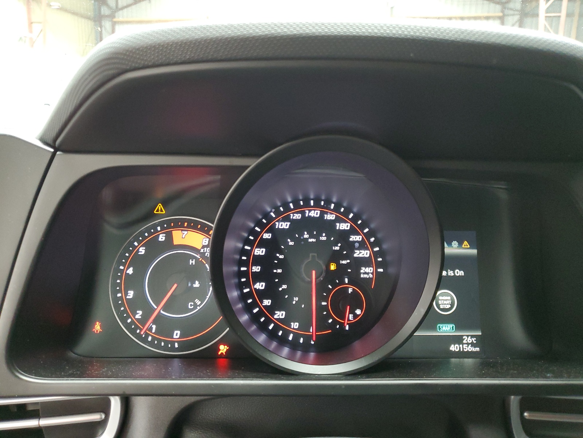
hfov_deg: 67.3
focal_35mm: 26
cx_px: 292
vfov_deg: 53.1
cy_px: 219
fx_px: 438
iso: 273
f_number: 1.5
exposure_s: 1/50
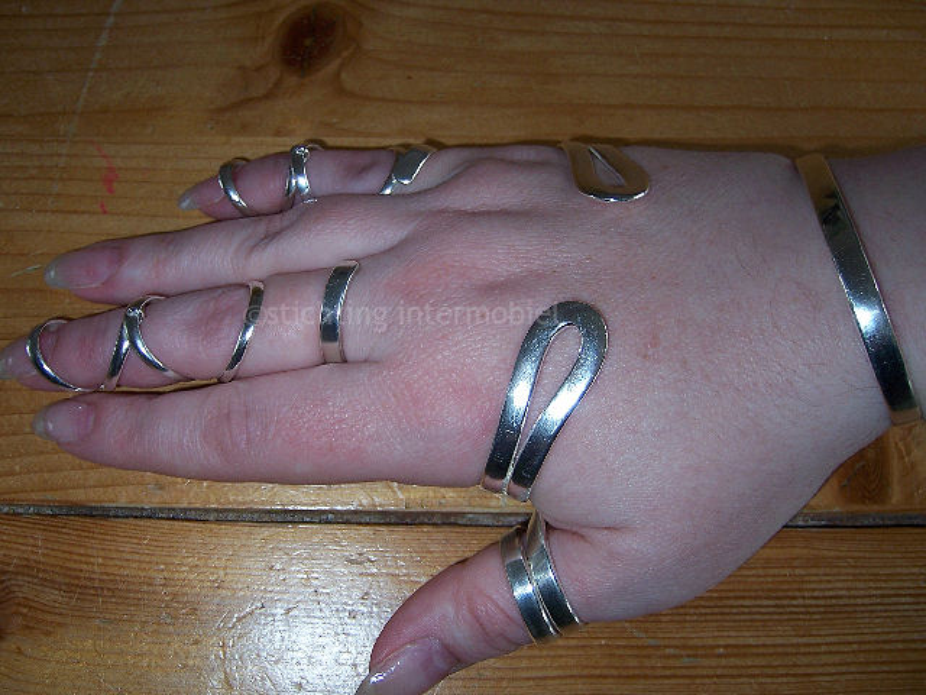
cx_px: 463
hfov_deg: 51.4
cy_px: 348
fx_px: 963
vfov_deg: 39.7
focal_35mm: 36
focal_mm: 6.2
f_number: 2.8
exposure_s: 1/60
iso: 80
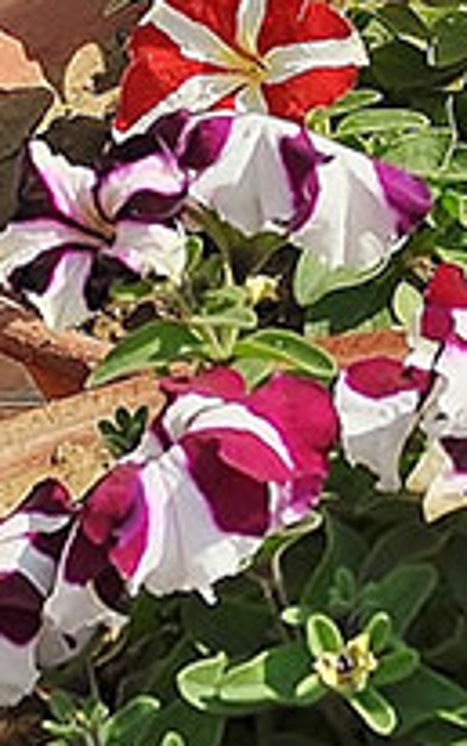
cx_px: 547
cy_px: 572
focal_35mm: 225
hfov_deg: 5.8
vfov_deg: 9.3
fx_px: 4575
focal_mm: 38
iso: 200
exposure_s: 1/800
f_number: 8
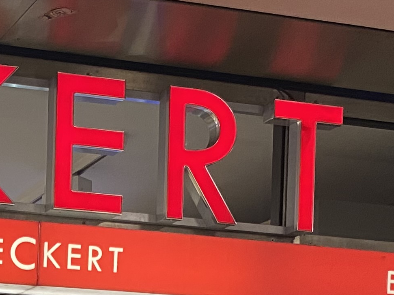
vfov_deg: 12.3
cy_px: 568
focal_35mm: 108
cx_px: -106
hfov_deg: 17.2
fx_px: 1229
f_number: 1.8
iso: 125
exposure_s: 1/50
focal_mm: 4.25
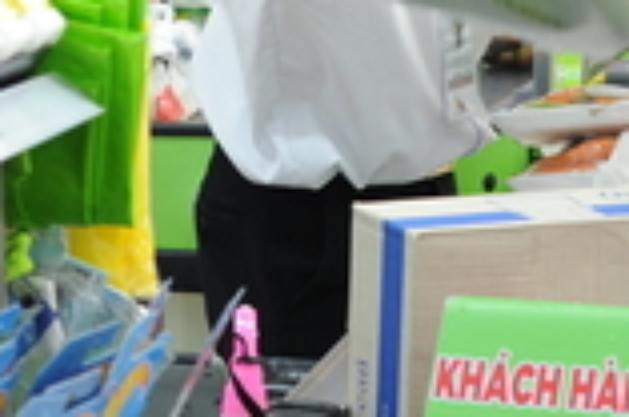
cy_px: -180
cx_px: 164
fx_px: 3383
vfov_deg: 7.0
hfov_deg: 10.6
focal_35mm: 194
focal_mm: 38
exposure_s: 1/100
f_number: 4.5
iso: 1600
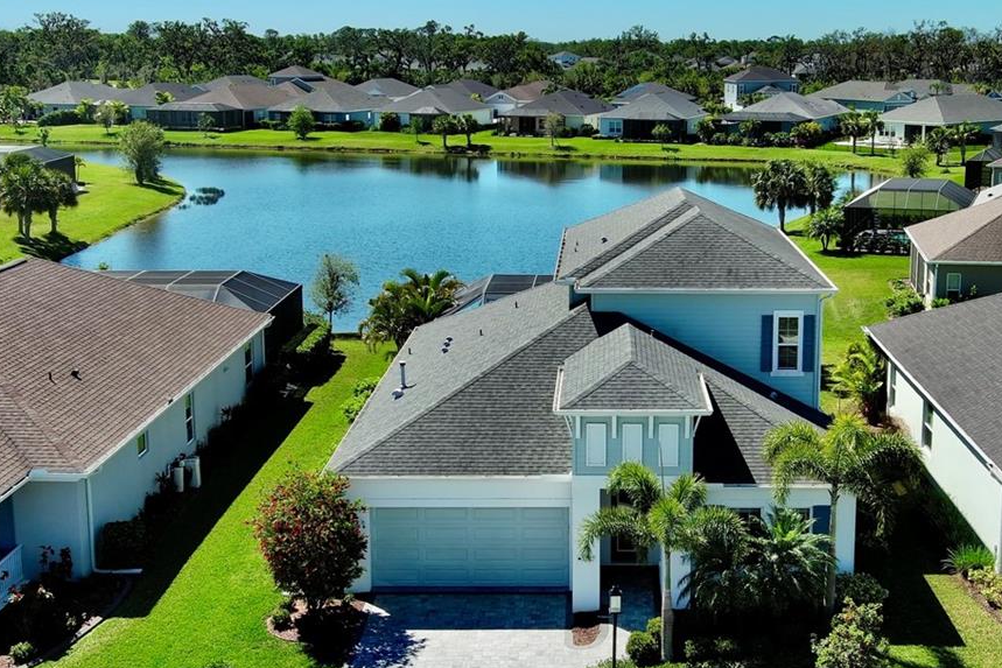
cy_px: 323
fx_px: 1503
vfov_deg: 25.1
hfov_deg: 36.7
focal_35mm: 54
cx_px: 603
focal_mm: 10.57
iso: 100
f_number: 9
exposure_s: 1/320
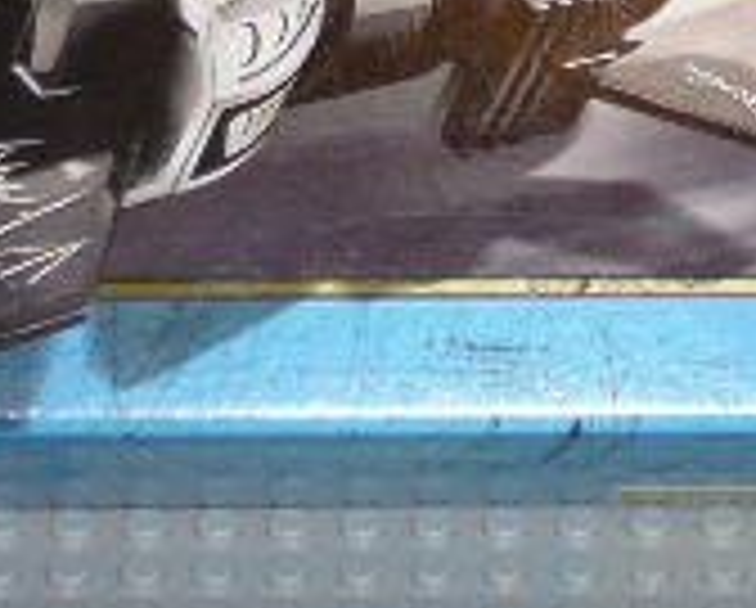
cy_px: -185
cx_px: 621
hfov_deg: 6.6
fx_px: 6567
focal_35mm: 293
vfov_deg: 5.3
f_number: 4.3
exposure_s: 1/60
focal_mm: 13
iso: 80
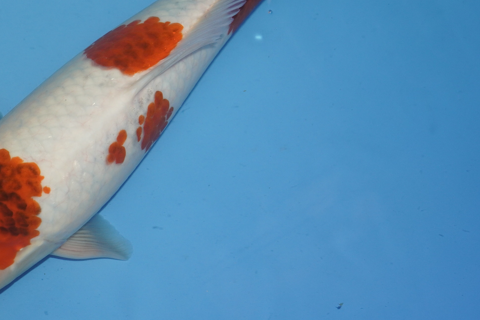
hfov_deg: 24.6
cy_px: 124
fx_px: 1090
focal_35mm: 82
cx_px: 130
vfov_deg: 16.7
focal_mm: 35
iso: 800
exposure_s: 1/160
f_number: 4.5
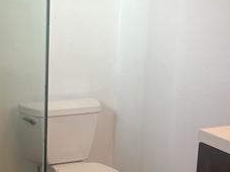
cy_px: 83
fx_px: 485
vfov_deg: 20.2
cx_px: 33
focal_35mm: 73
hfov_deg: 26.0
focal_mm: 5.7
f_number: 1.5
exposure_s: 1/120
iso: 80
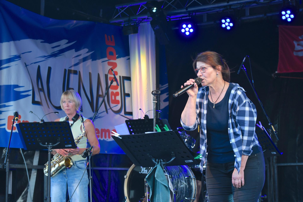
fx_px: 884
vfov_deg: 13.0
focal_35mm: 105
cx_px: 152
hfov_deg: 19.5
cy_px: 101
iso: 800
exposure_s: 1/125
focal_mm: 70
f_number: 5.6
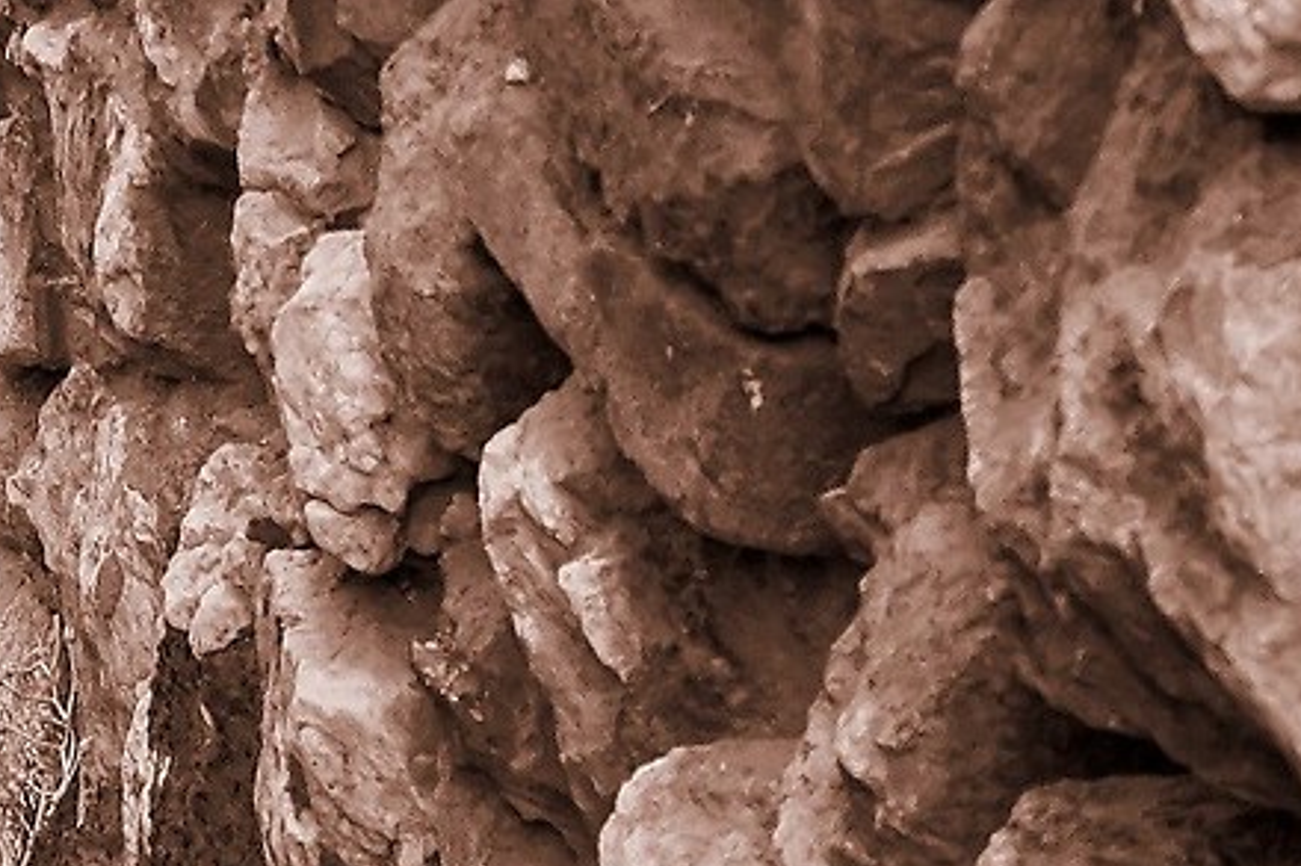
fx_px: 4732
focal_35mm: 131
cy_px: -1188
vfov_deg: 9.4
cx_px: -565
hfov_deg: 14.7
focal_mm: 16
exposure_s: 1/60
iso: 500
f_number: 7.1
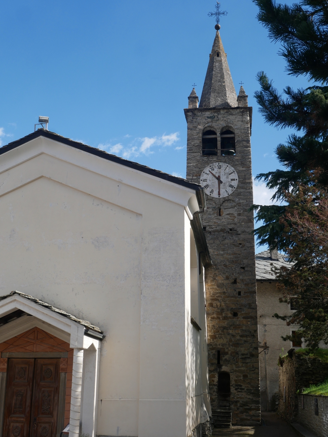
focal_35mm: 44
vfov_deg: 42.9
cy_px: 218
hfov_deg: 32.9
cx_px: 164
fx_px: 556
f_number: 9
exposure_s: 1/320
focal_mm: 22
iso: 200
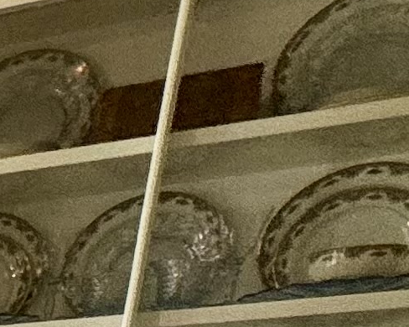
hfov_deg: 9.8
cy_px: 880
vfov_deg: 10.7
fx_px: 1367
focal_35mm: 113
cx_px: -981
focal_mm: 2.22
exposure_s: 1/120
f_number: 2.2
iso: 64
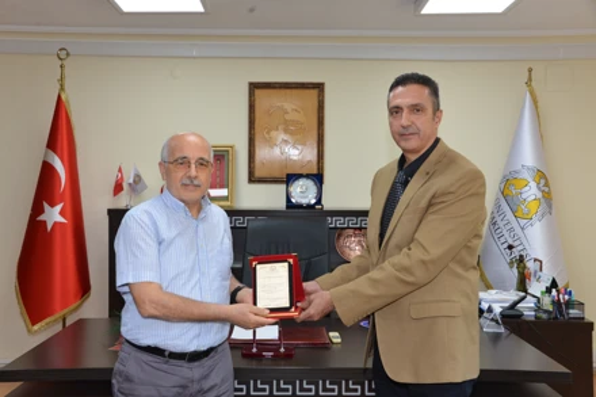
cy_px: 198
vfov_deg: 33.4
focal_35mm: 40
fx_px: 662
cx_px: 298
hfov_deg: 48.5
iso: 1250
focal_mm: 40
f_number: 8
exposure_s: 1/80
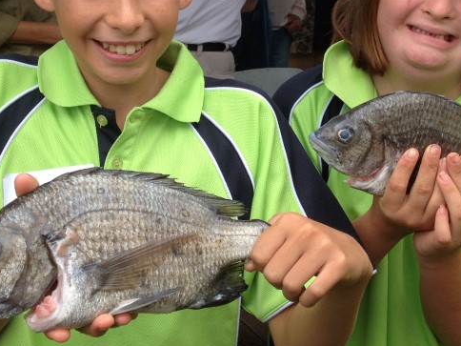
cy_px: 105
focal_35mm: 74
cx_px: 230
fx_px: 985
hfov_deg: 26.3
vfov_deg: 19.8
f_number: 2.4
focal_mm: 4.28
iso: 50
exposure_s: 1/282
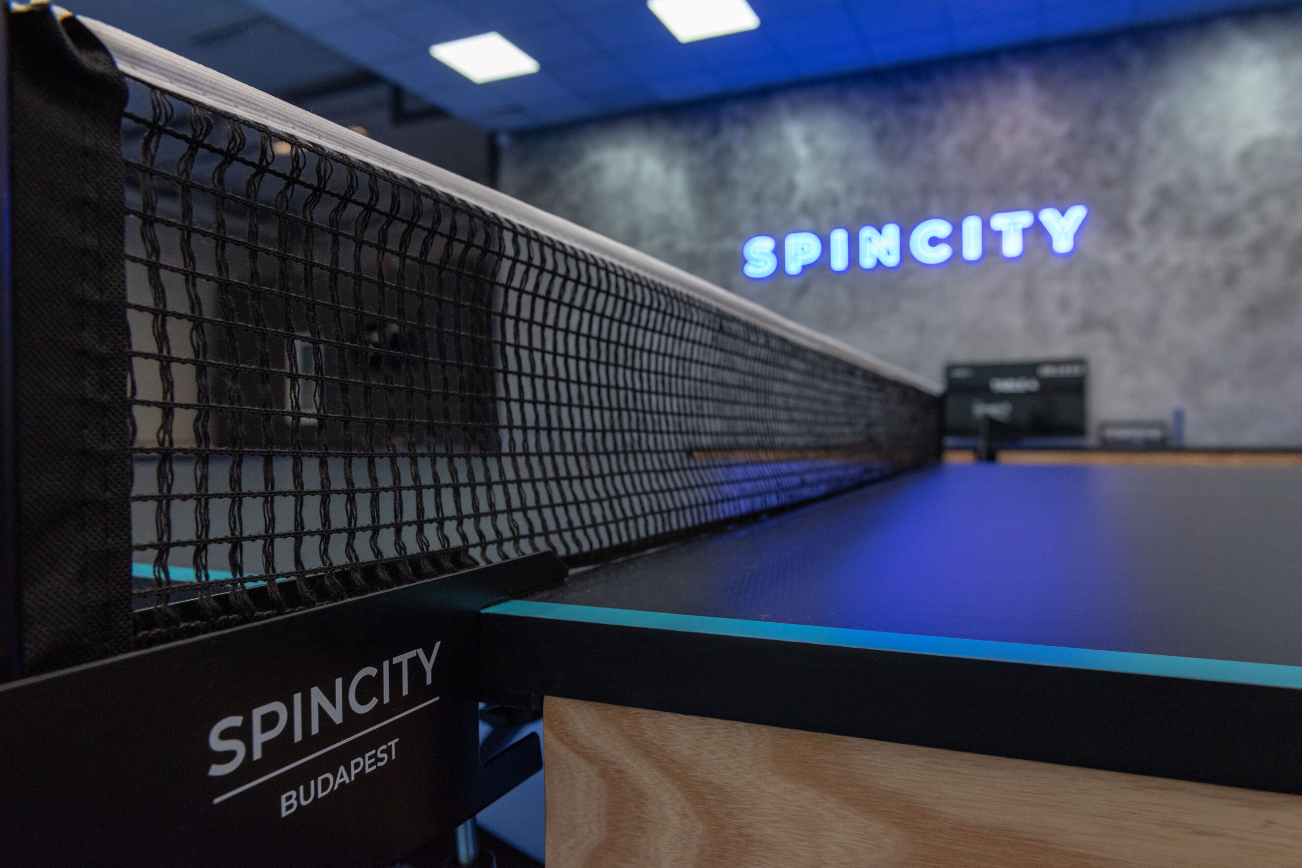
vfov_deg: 53.1
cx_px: 651
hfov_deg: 73.8
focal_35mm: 24
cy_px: 434
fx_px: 868
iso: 2000
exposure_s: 1/200
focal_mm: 24
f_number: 8
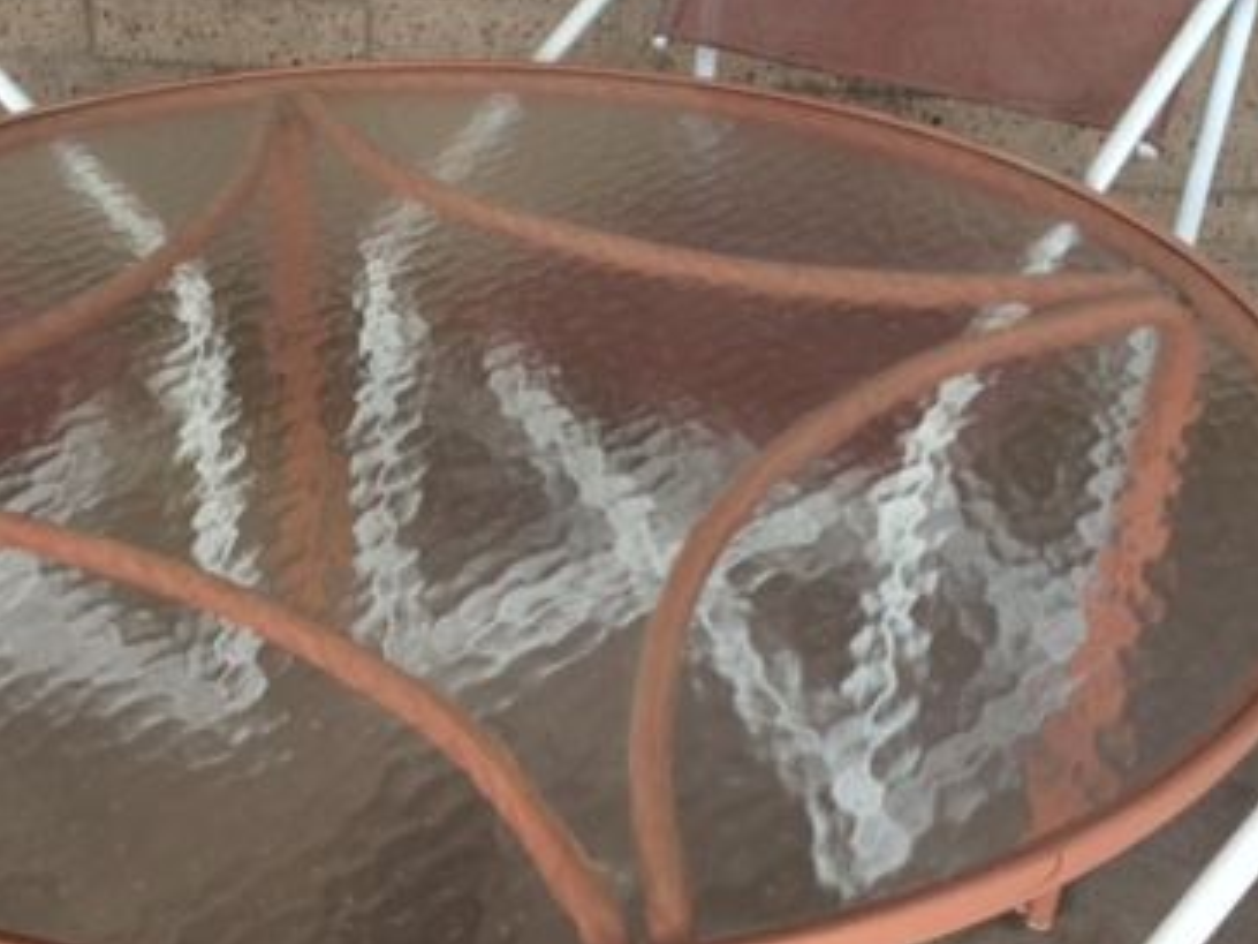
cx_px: 380
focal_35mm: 51
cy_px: 788
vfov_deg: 27.8
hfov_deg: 36.9
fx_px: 1853
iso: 40
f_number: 2.2
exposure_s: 1/100
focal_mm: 4.15
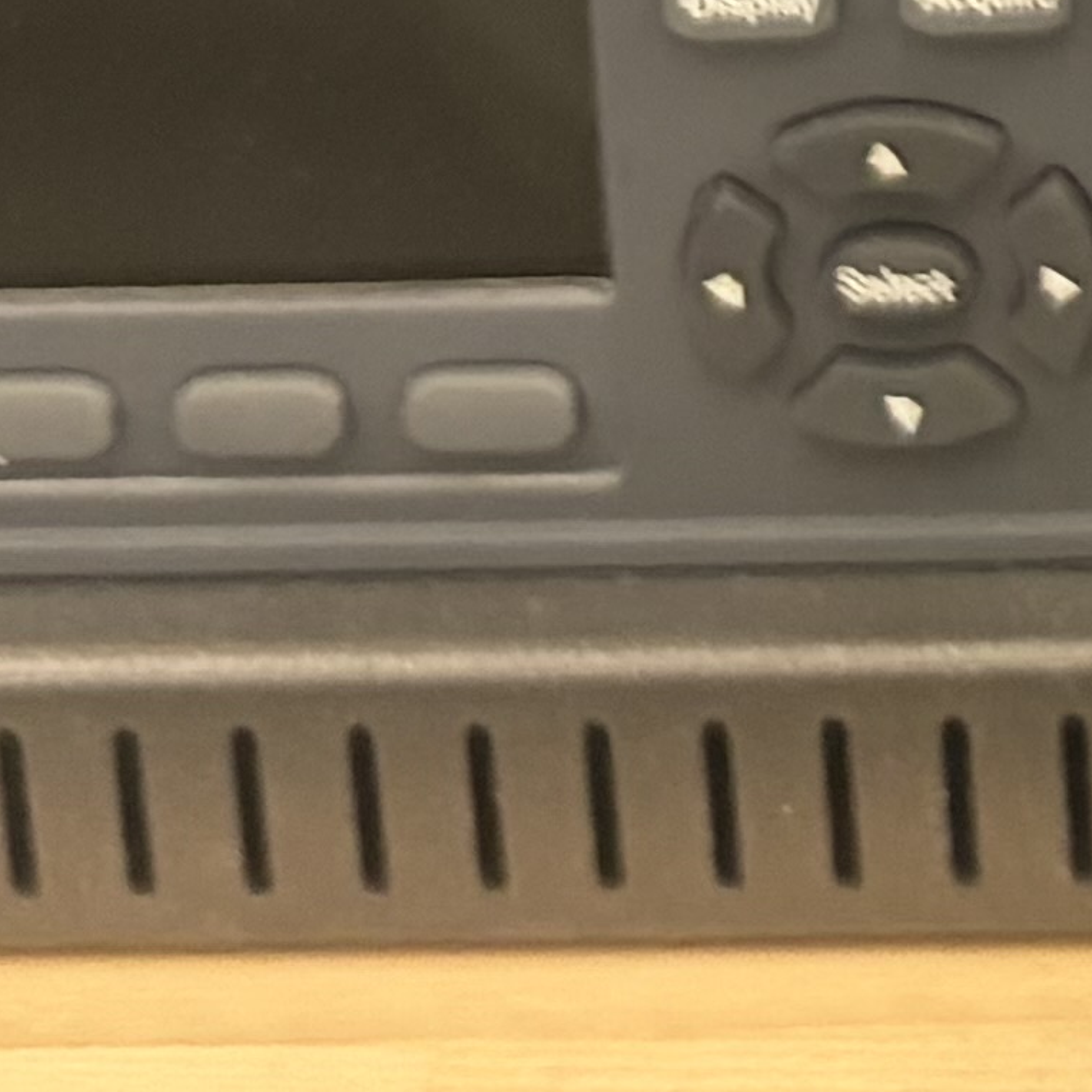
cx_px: 1720
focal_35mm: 172
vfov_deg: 9.3
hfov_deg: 9.8
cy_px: -1395
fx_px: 6139
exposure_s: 1/60
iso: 320
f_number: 1.6
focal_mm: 5.96
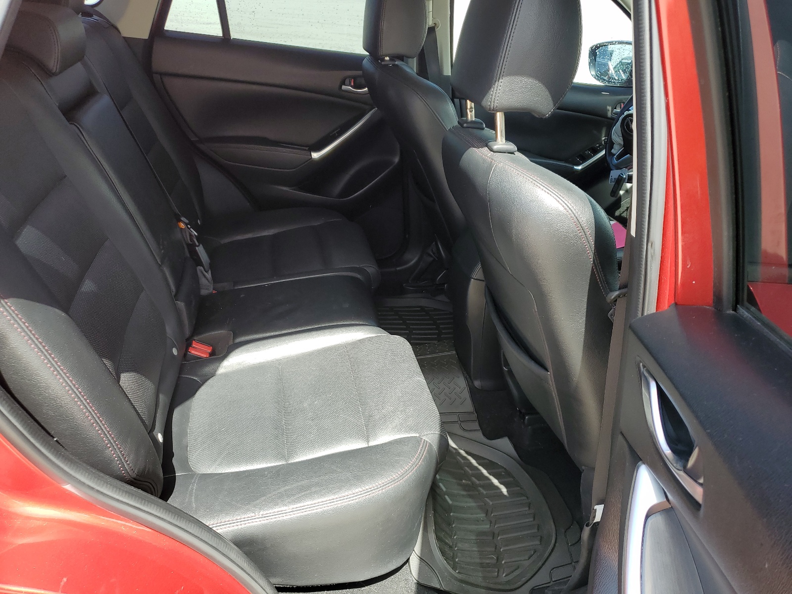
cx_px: 396
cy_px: 297
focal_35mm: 26
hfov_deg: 67.3
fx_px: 595
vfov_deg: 53.1
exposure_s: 1/357
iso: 50
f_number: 1.5
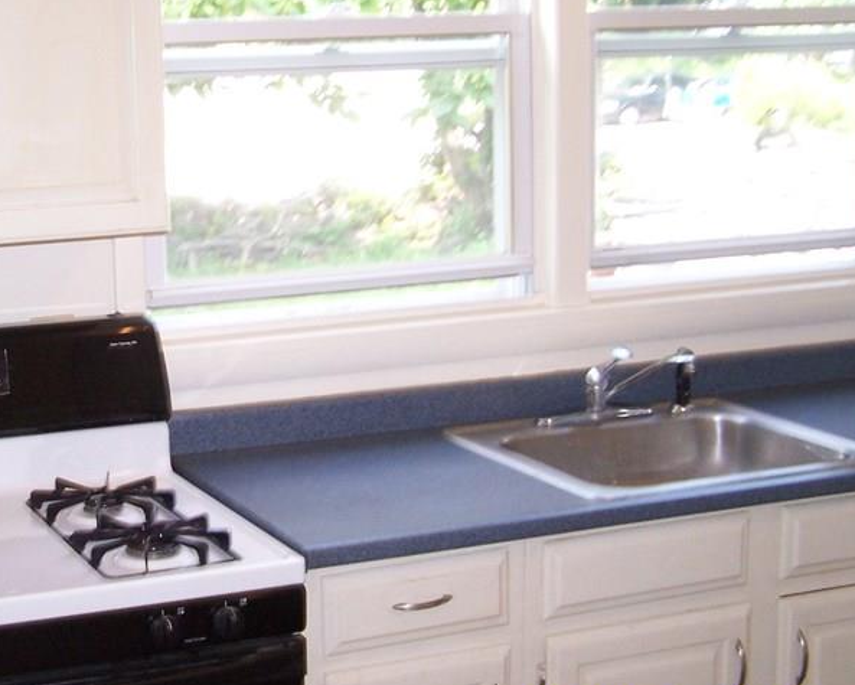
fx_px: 1620
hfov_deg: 28.8
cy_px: 314
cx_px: 153
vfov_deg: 23.9
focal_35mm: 64
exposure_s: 1/60
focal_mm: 6.3
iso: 140
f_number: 2.8
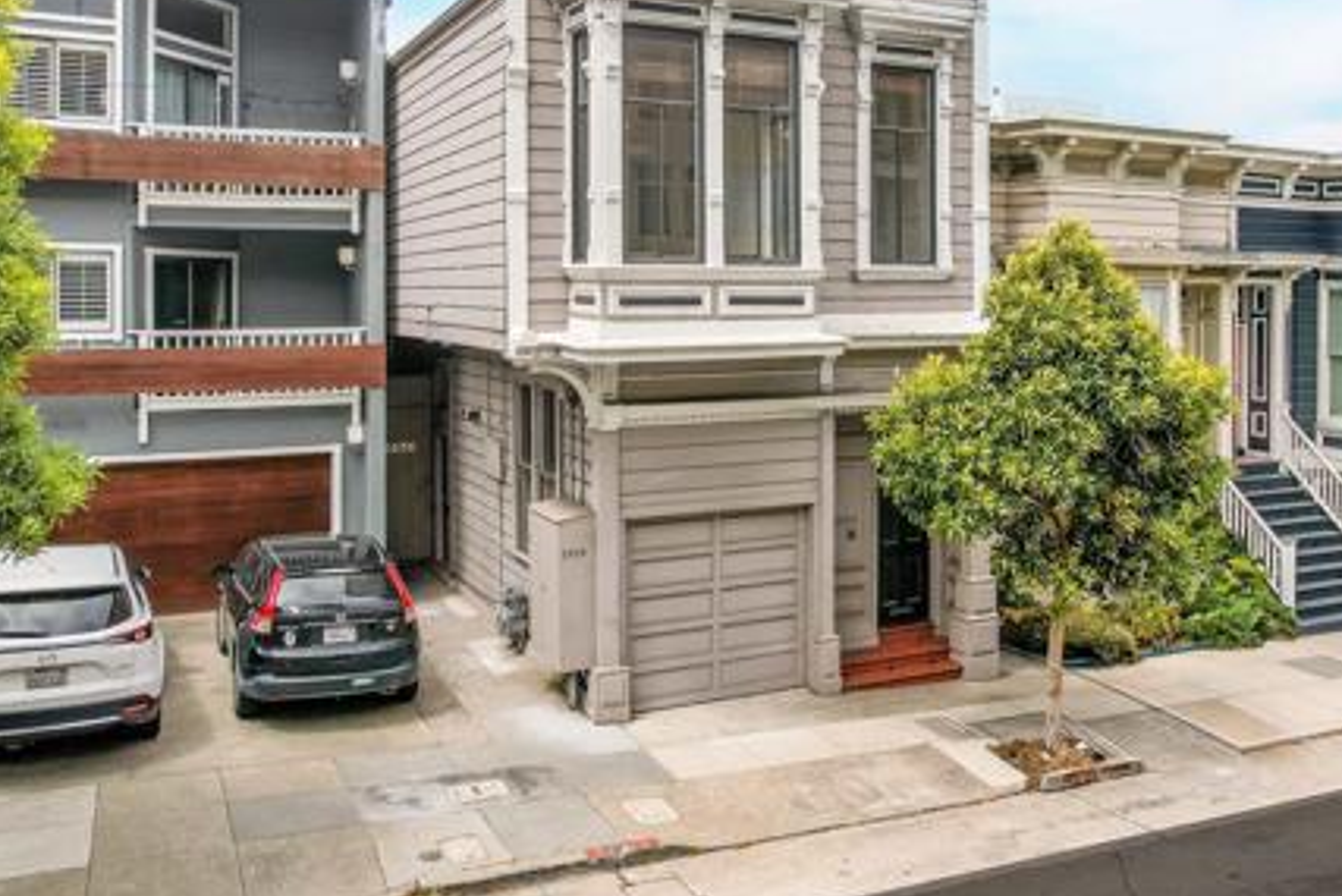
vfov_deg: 39.7
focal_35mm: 33
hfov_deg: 56.5
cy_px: 322
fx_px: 1231
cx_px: 839
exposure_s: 1/2500
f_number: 2.8
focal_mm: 8.38
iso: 130
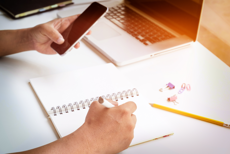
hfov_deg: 31.4
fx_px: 409
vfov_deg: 21.2
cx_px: 115
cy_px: 77
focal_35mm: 64
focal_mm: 42.5
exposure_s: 1/125
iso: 400
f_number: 5.6
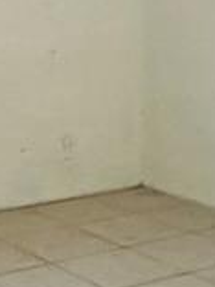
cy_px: 94
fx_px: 894
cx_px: -6
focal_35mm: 108
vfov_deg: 18.2
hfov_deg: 13.5
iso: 1250
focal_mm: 2.22
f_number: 2.2
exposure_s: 1/40
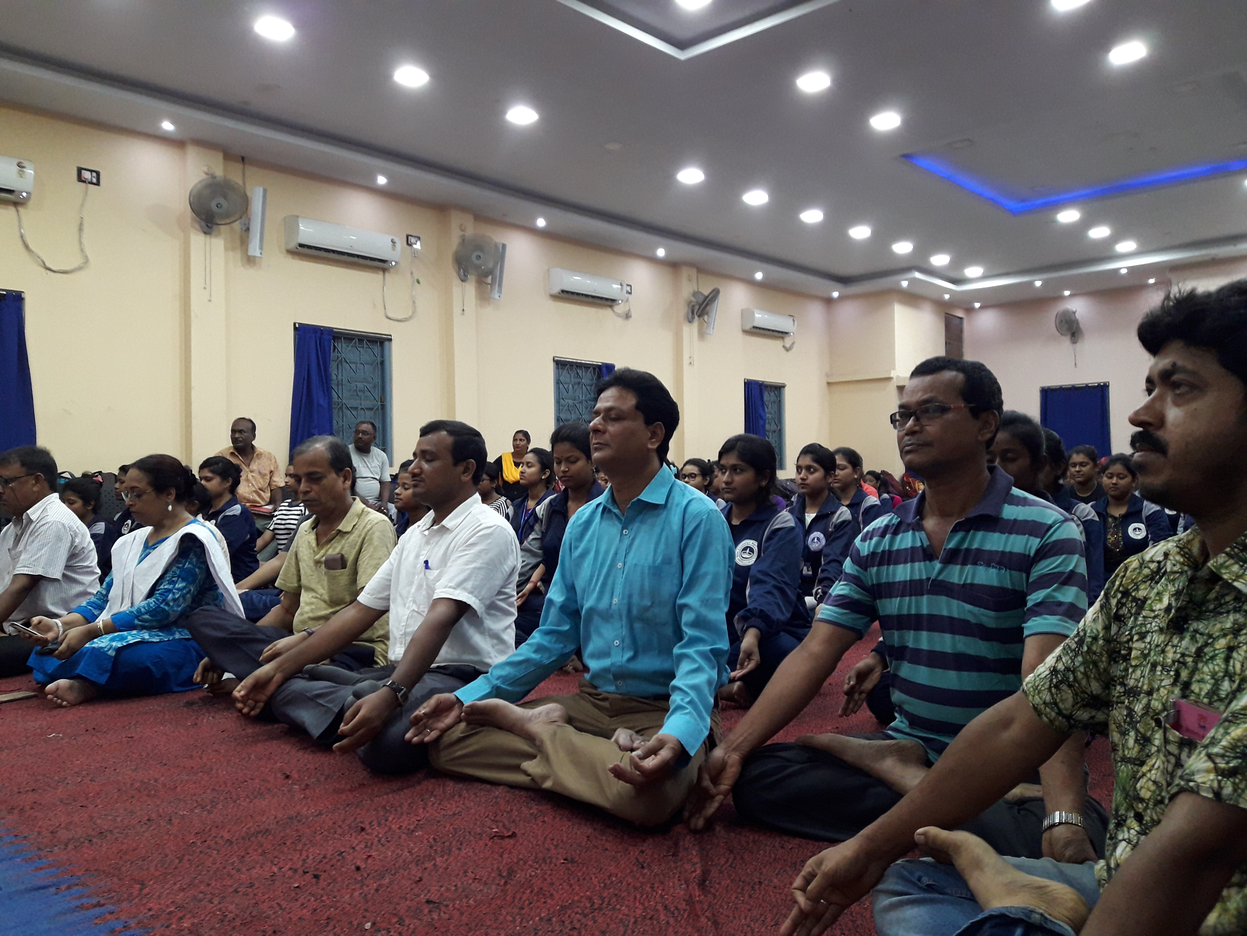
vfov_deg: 49.7
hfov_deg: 63.4
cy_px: 468
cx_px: 624
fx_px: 1009
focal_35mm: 28
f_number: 1.9
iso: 160
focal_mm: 3.7
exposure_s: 1/33
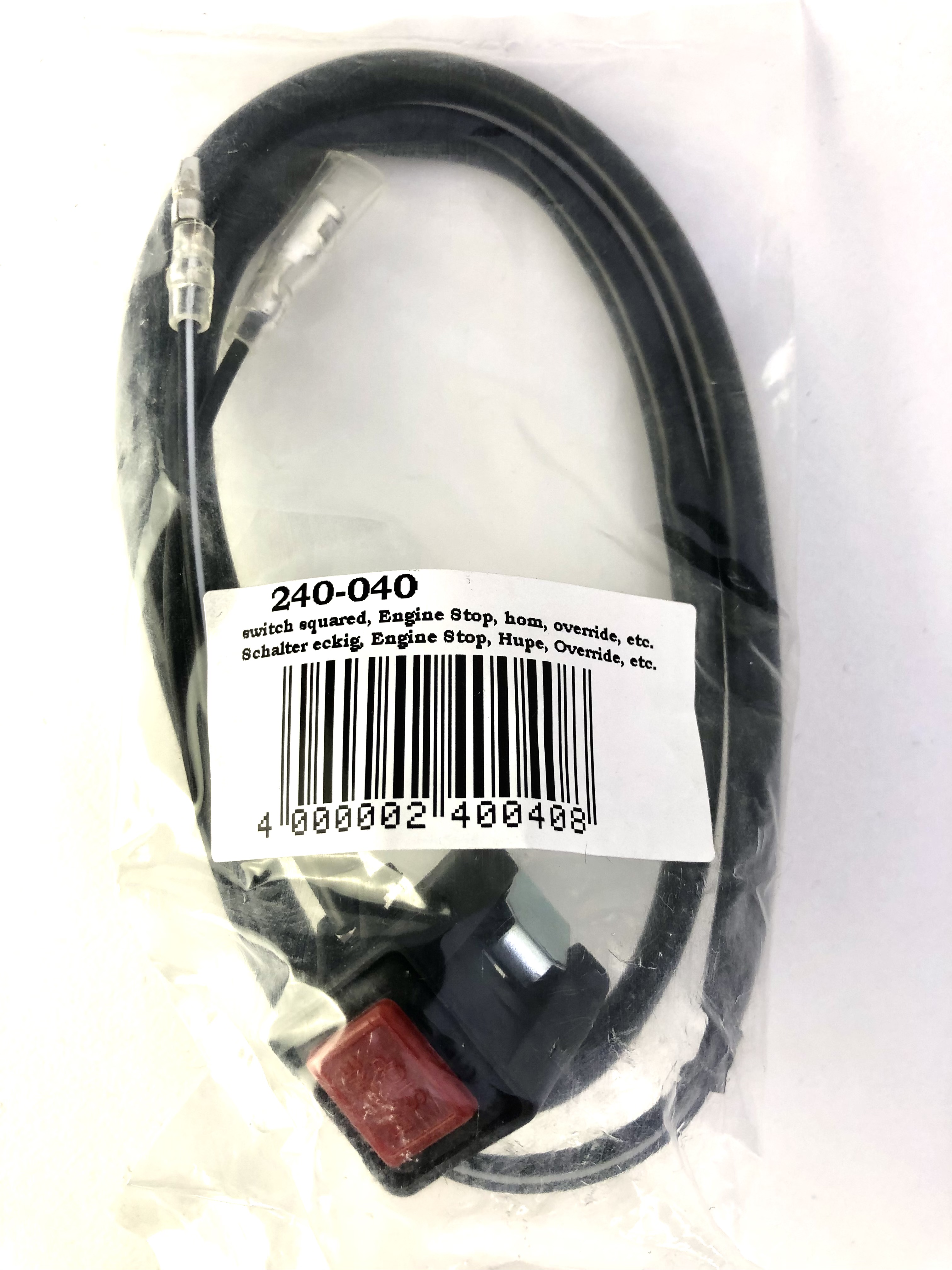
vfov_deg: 63.4
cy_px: 635
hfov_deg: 49.8
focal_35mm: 28
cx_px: 476
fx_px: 1026
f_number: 1.8
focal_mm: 3.99
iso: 32
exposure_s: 1/100
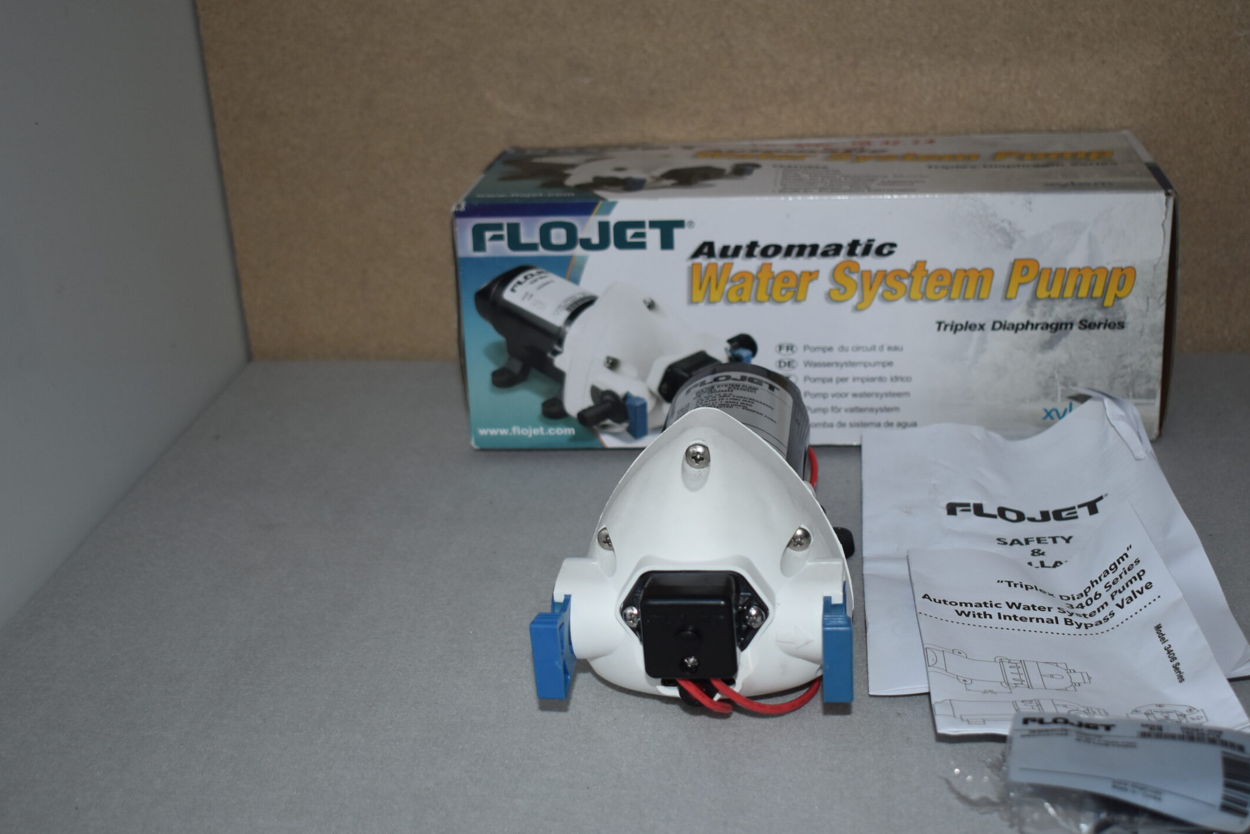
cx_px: 686
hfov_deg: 40.6
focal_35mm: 49
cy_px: 434
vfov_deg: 27.7
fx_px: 1687
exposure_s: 1/100
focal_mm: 27
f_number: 4
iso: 450
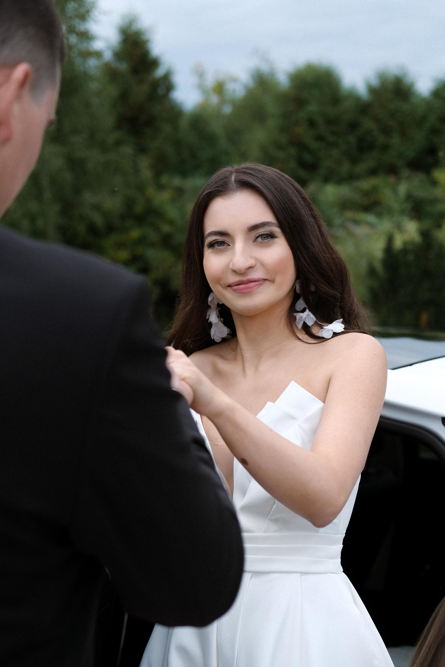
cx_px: 222
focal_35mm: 53
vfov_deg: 37.5
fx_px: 983
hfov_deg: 25.5
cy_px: 334
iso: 160
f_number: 2.2
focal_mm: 35
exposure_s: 1/640
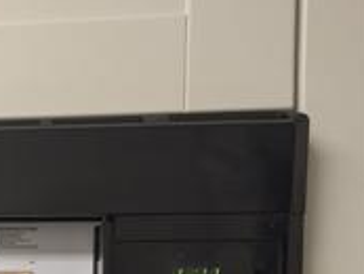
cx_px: -299
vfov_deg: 15.5
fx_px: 937
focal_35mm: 89
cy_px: 398
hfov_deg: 17.6
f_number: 1.68
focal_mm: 6.9
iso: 1008
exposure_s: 1/273
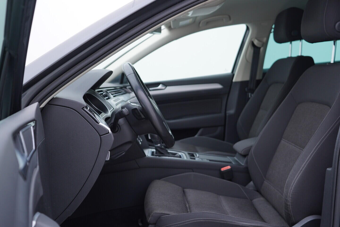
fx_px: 340
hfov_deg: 53.1
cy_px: 114
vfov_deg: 36.9
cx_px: 170
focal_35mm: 36
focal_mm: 24
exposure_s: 1/50
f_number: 3.2
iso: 125
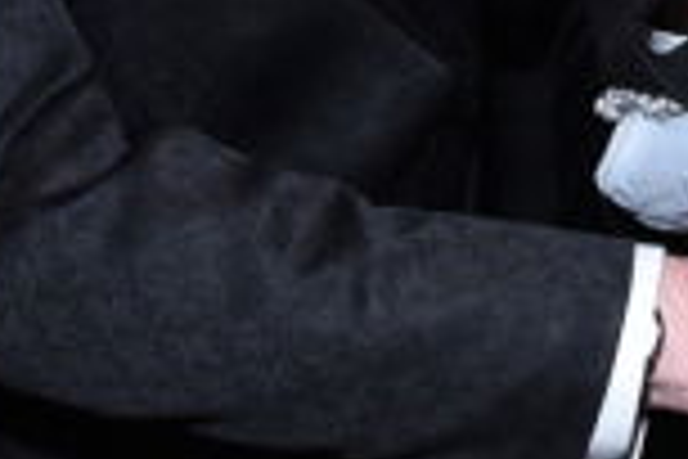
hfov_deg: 16.2
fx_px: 2178
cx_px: 1084
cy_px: -344
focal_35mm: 114
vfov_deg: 11.3
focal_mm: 17
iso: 800
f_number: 5
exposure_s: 1/125
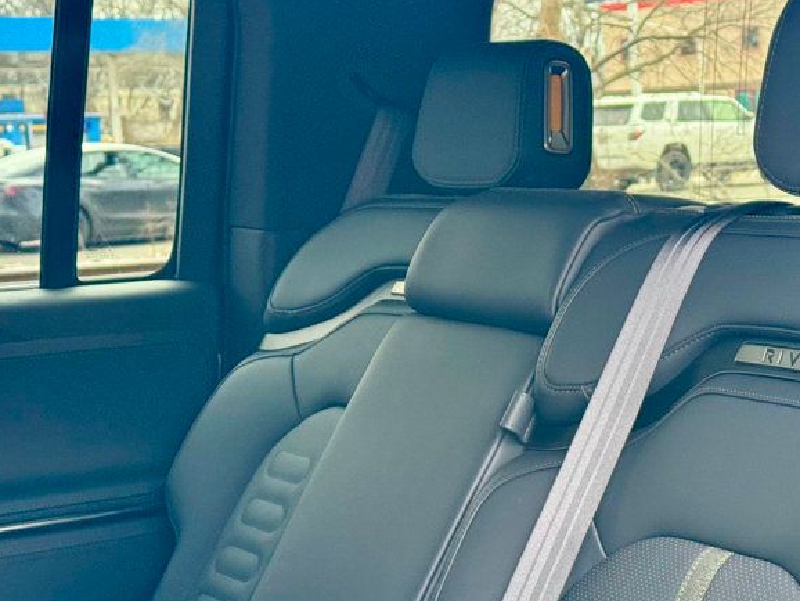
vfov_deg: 17.3
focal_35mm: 85
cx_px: 602
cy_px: 395
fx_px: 1965
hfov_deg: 22.8
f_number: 1.78
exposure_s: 1/172
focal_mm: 6.76
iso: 80
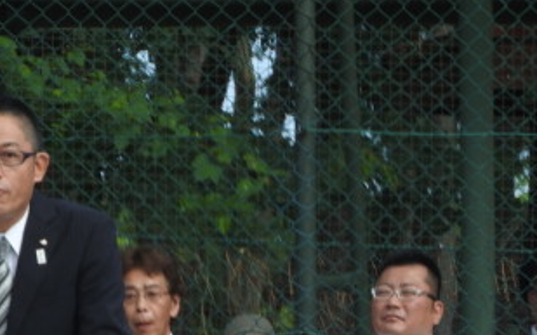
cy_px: 271
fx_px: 12057
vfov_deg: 1.6
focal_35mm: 824
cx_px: 71
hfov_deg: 2.6
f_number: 5.6
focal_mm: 71.7
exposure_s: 1/320
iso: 100
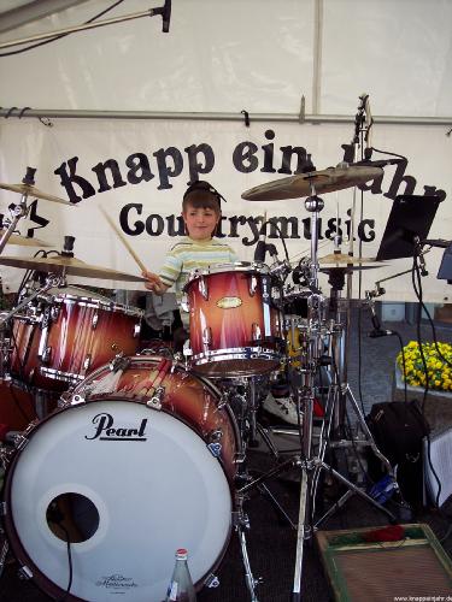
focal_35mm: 39
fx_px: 679
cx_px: 226
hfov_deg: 36.8
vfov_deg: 47.9
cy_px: 301
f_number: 3.4
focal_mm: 8
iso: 100
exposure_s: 1/125
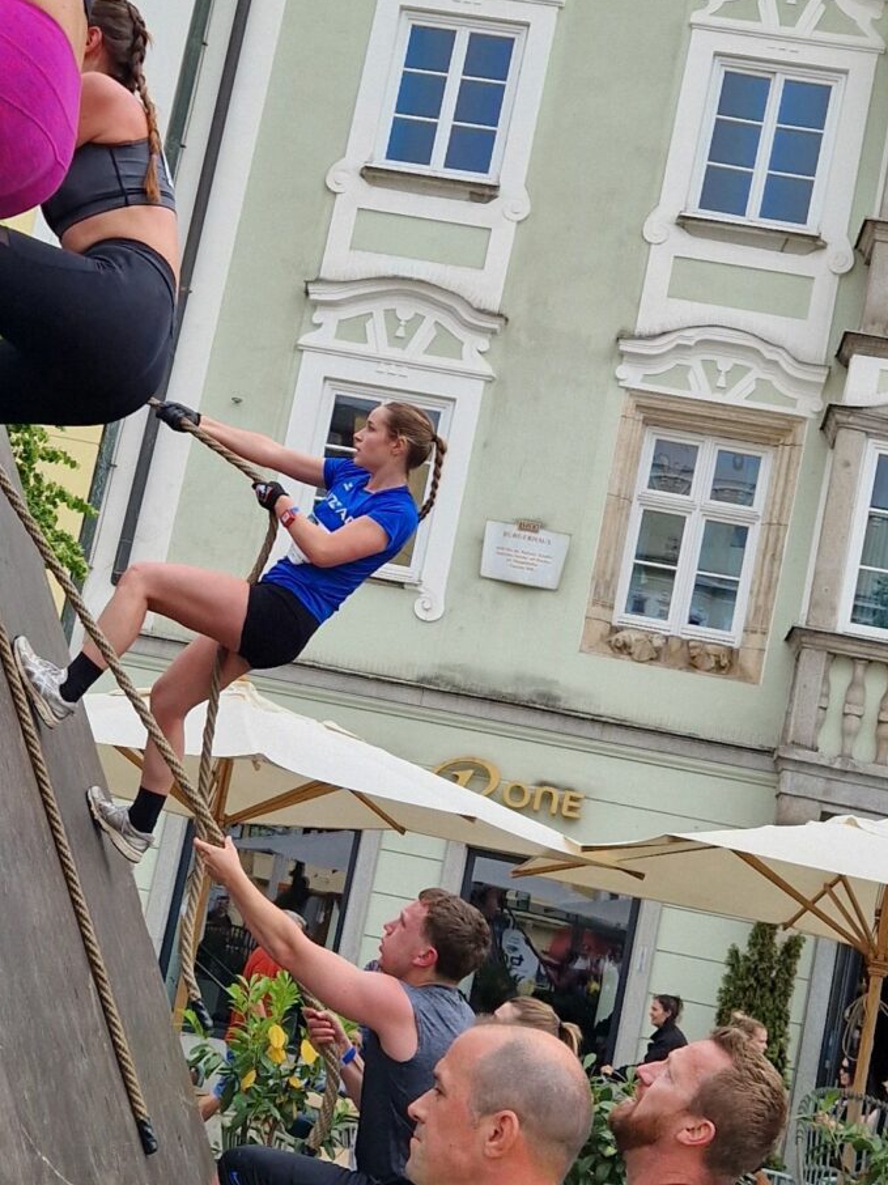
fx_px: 2224
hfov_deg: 22.5
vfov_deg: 29.8
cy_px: 599
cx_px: 335
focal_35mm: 65
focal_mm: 5.4
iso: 50
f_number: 1.8
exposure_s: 1/584
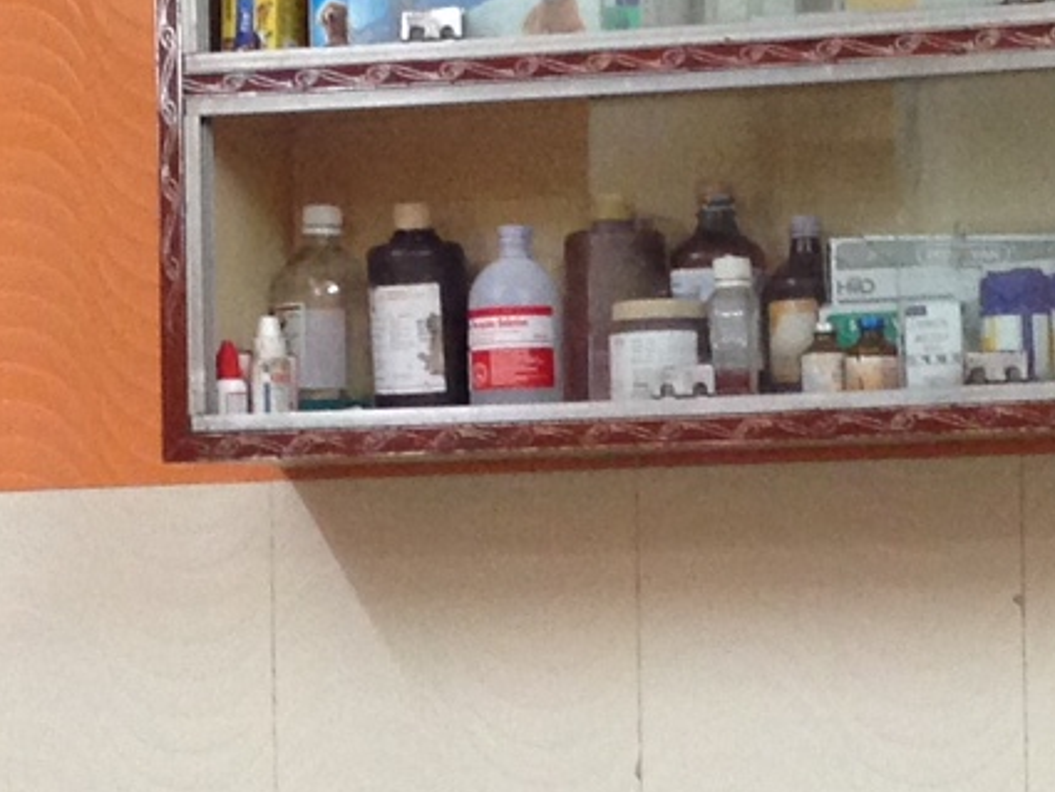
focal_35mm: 159
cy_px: 693
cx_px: 693
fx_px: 4847
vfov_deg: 9.3
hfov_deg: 12.4
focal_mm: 4.12
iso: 160
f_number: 2.4
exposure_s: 1/20
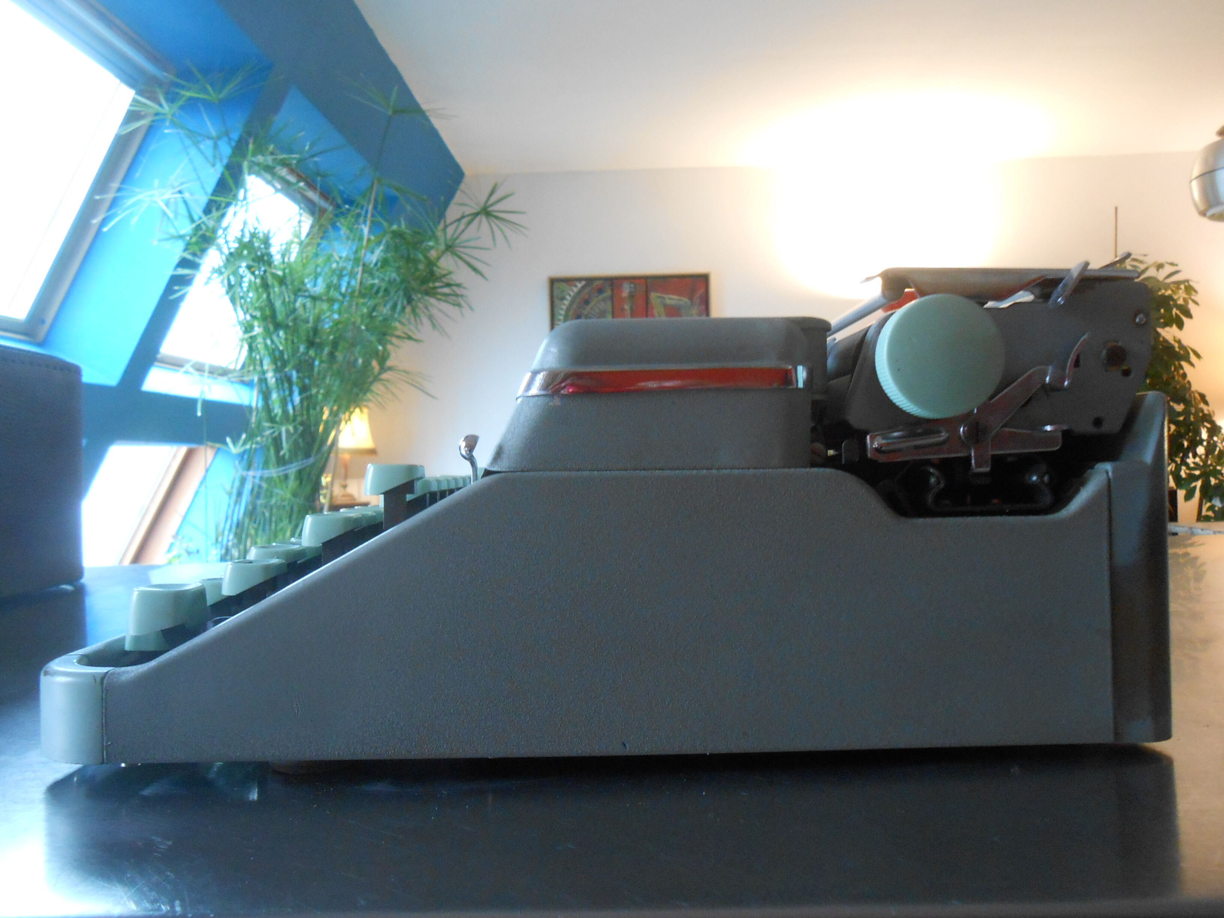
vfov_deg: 53.1
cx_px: 612
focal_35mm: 26
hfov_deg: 67.3
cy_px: 459
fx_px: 919
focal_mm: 4.6
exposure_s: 1/13
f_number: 3.5
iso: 400
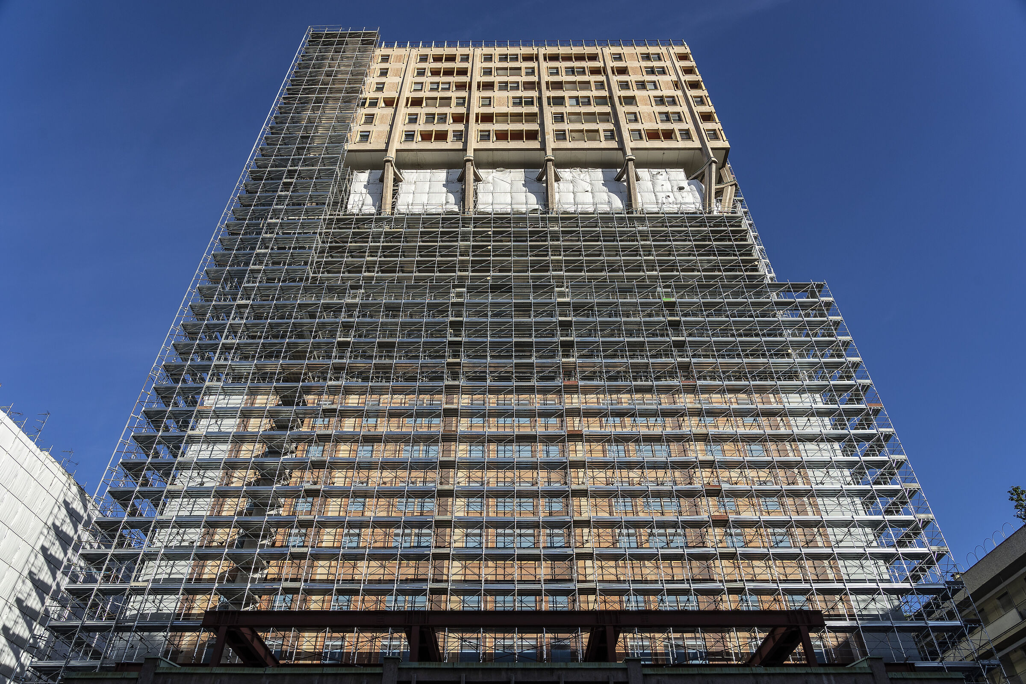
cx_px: 513
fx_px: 684
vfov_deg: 53.1
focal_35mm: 24
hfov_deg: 73.7
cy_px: 342
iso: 100
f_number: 8
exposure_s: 1/320
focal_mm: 24
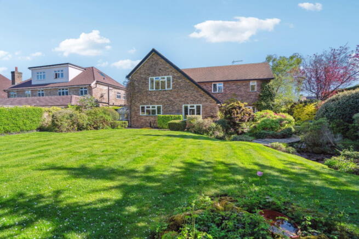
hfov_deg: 96.7
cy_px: 120
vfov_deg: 73.8
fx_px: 160
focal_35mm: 16
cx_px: 180
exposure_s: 1/1250
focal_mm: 16
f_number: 4
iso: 640
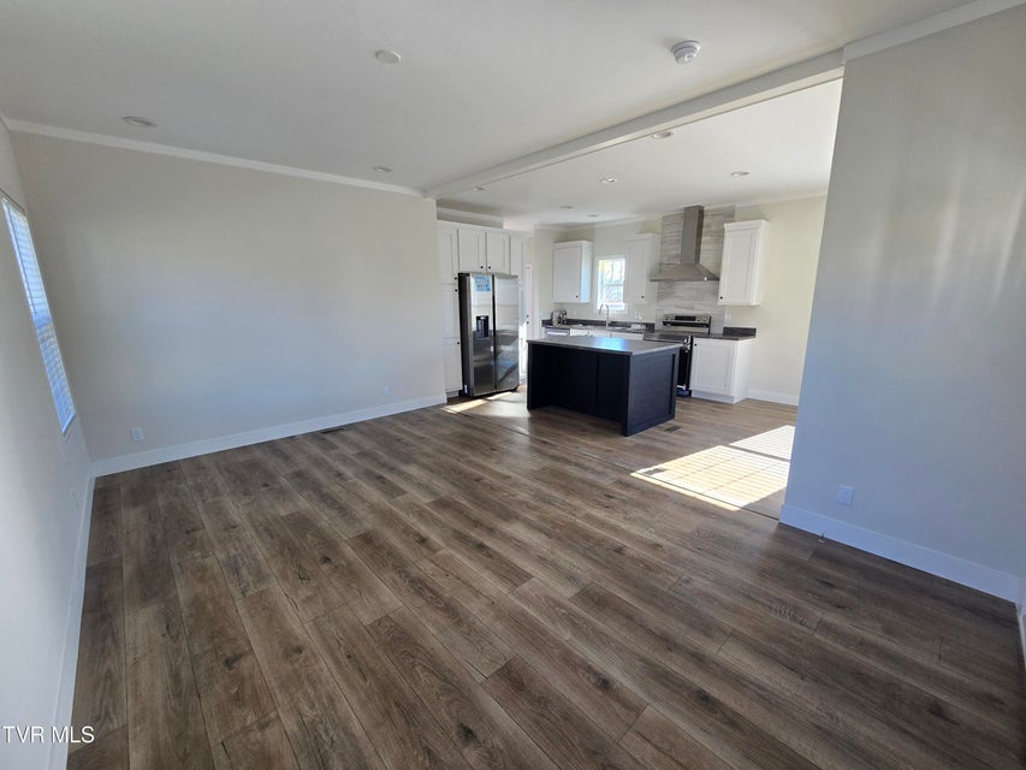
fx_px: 385
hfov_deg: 106.2
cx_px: 513
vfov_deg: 89.9
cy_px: 385
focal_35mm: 13
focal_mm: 2.2
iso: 80
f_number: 2.2
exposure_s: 1/120
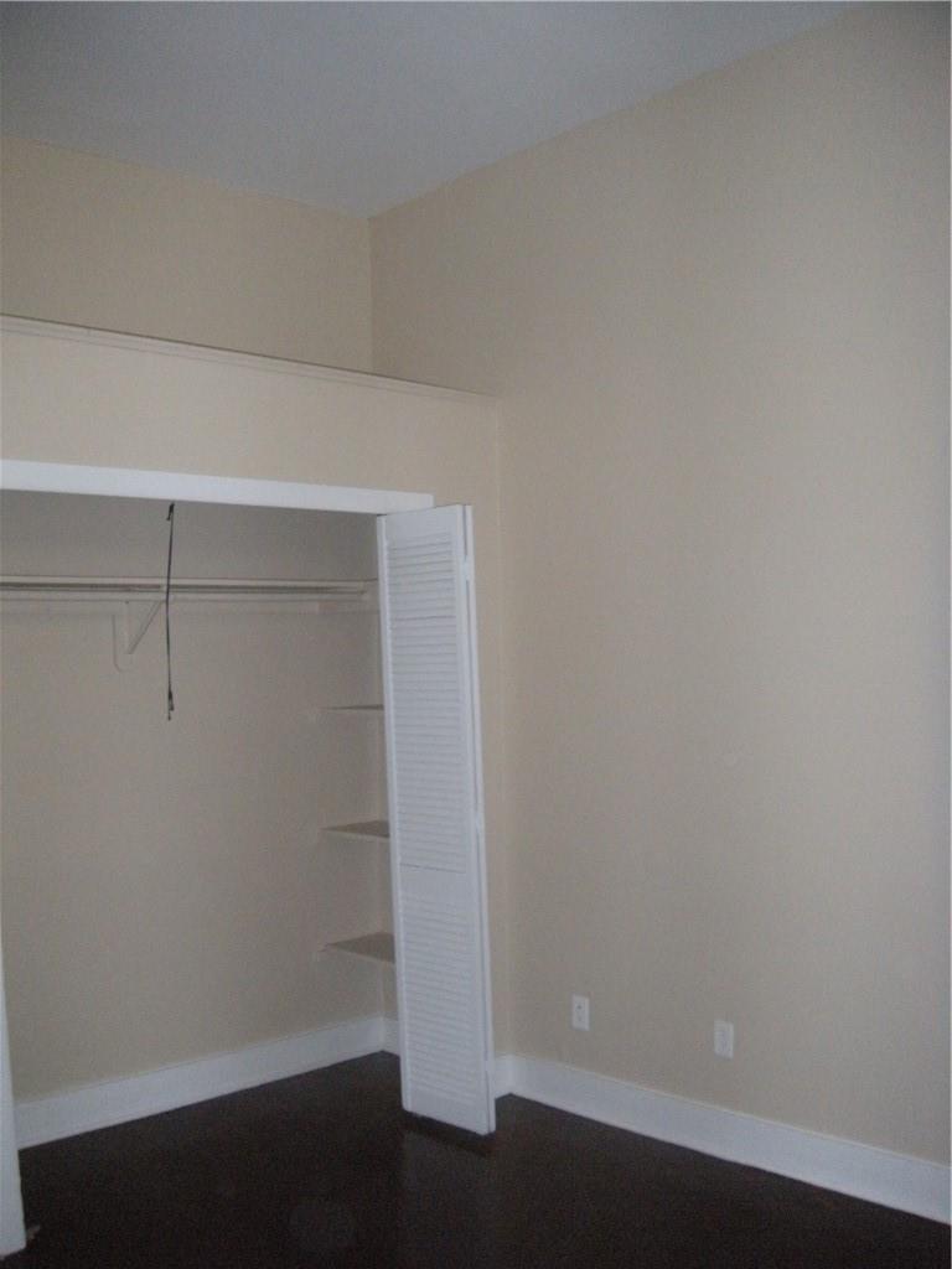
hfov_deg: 40.7
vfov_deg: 52.6
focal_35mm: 35
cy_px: 634
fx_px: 1283
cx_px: 476
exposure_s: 1/60
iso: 400
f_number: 3.8
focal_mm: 5.9
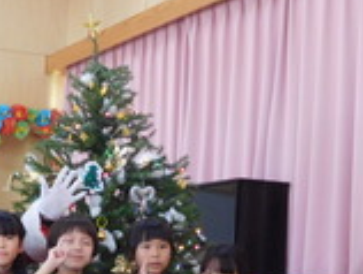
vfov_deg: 13.8
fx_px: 1113
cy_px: 258
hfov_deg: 17.7
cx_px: -60
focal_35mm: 106
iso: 220
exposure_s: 1/30
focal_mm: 6.2
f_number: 3.8
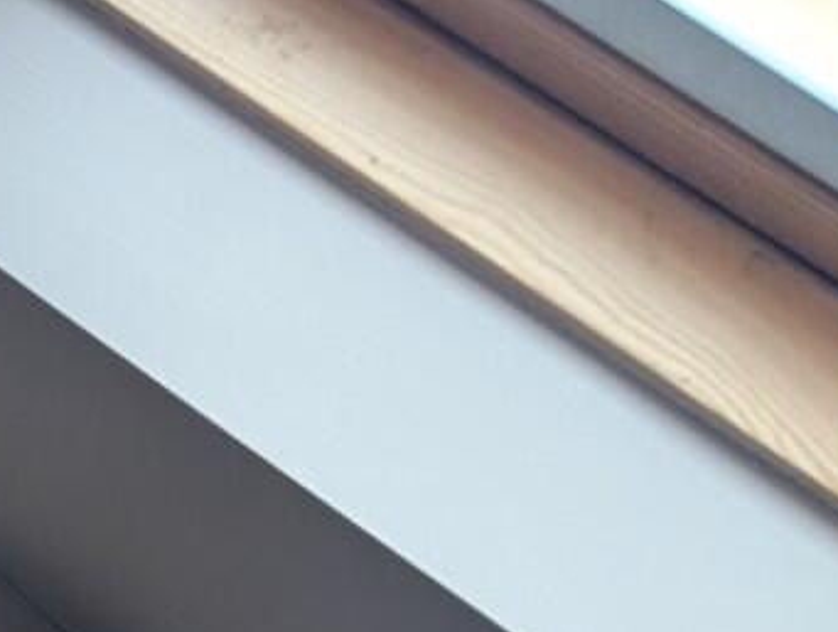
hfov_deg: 30.7
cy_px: 943
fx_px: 873
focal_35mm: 36
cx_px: -386
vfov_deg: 27.6
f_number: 1.7
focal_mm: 2.02
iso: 140
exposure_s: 1/120
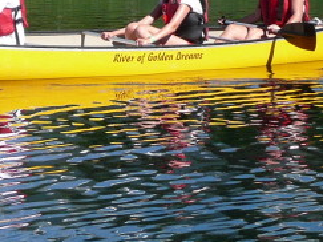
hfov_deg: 12.9
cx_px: 120
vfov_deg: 9.7
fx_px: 1427
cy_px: 80
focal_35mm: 153
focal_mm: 7
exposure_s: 1/500
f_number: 4
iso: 100
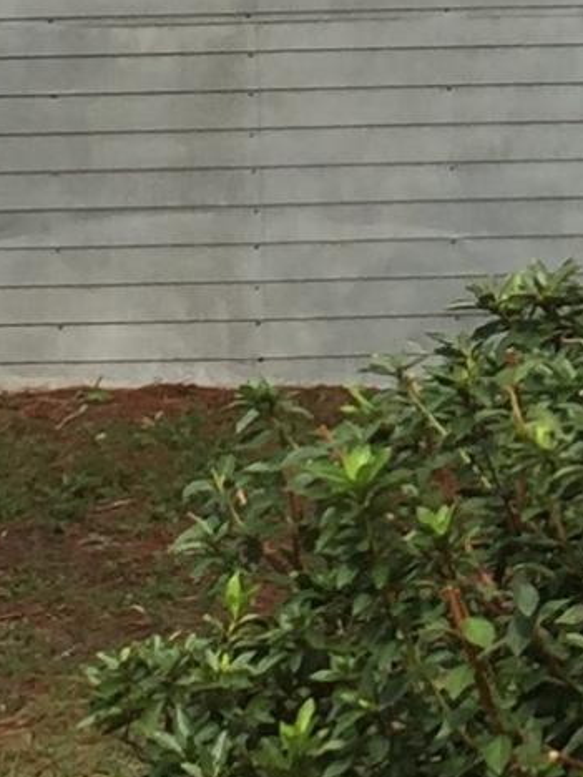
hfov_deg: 11.9
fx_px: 2785
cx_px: 217
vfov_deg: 13.4
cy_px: -819
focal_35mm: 124
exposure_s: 1/1199
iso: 32
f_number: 2.2
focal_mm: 4.15
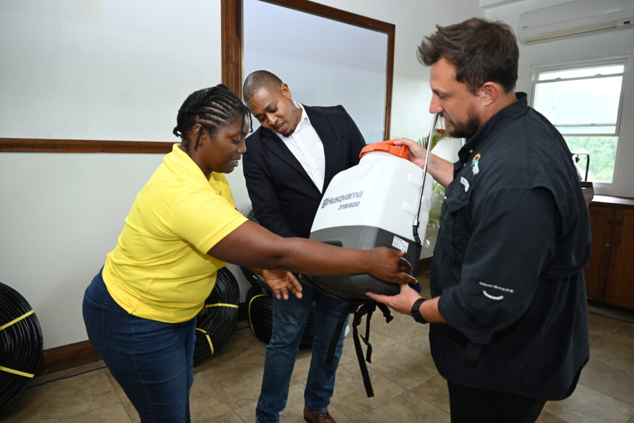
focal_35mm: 24
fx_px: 423
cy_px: 212
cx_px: 317
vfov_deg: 53.1
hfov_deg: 73.7
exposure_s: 1/125
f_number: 2.8
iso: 1250
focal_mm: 24
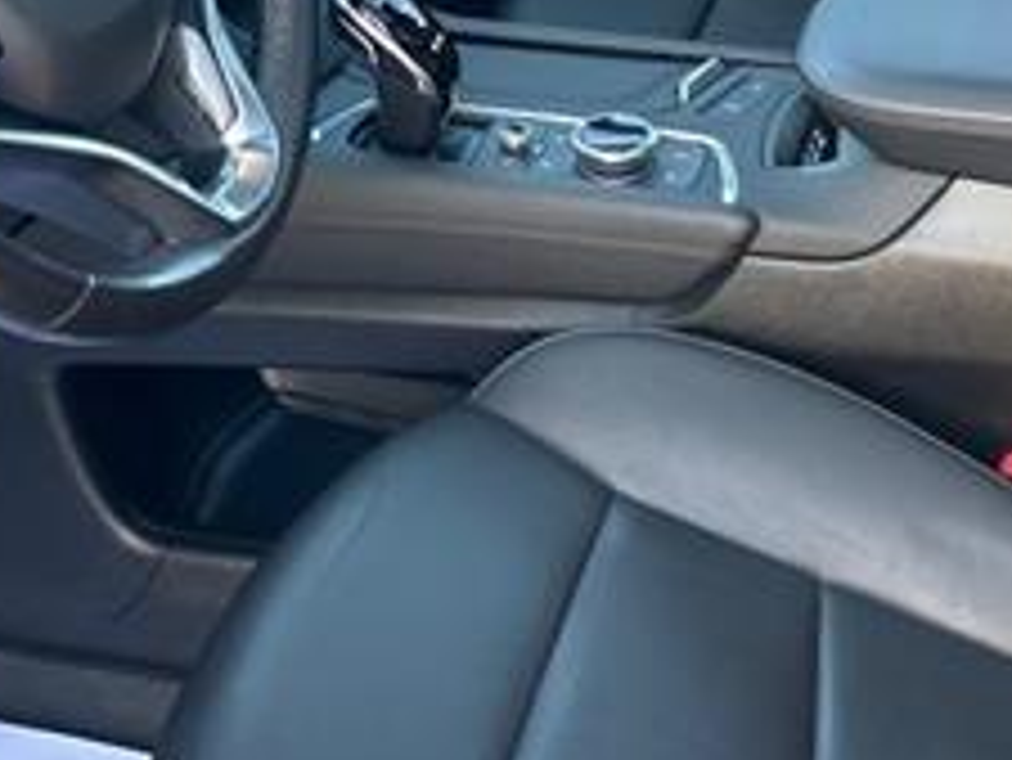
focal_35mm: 74
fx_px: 2165
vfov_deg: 19.3
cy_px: -13
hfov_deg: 26.3
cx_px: 436
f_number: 1.5
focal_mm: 5.7
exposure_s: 1/91
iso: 125
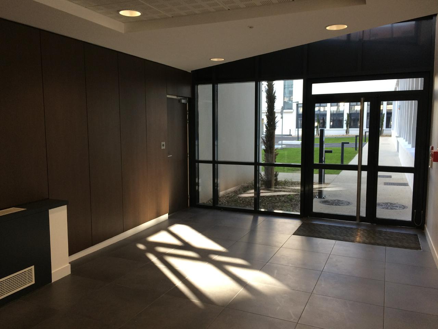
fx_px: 367
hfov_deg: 61.7
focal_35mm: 29
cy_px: 164
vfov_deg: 48.2
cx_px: 219
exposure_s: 1/100
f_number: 2.2
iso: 64
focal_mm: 4.15
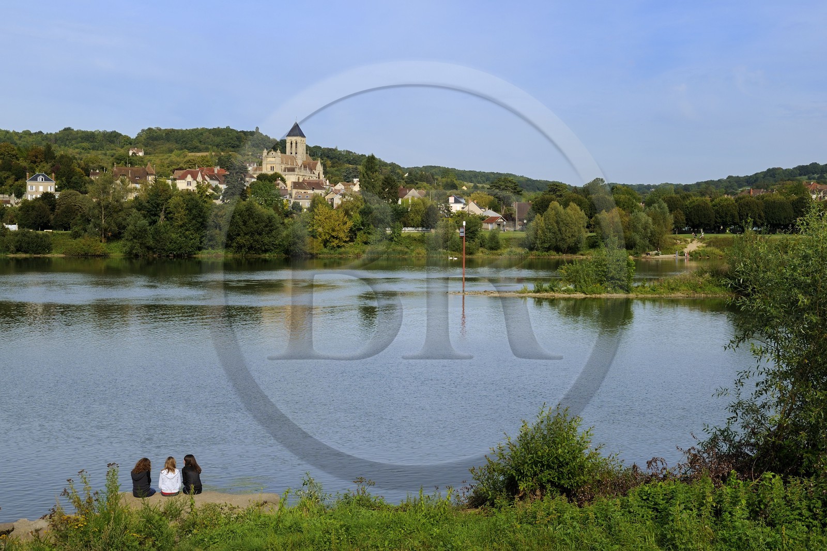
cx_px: 414
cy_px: 276
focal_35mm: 42
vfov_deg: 31.9
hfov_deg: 46.4
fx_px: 965
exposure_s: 1/250
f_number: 10
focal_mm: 42
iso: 200
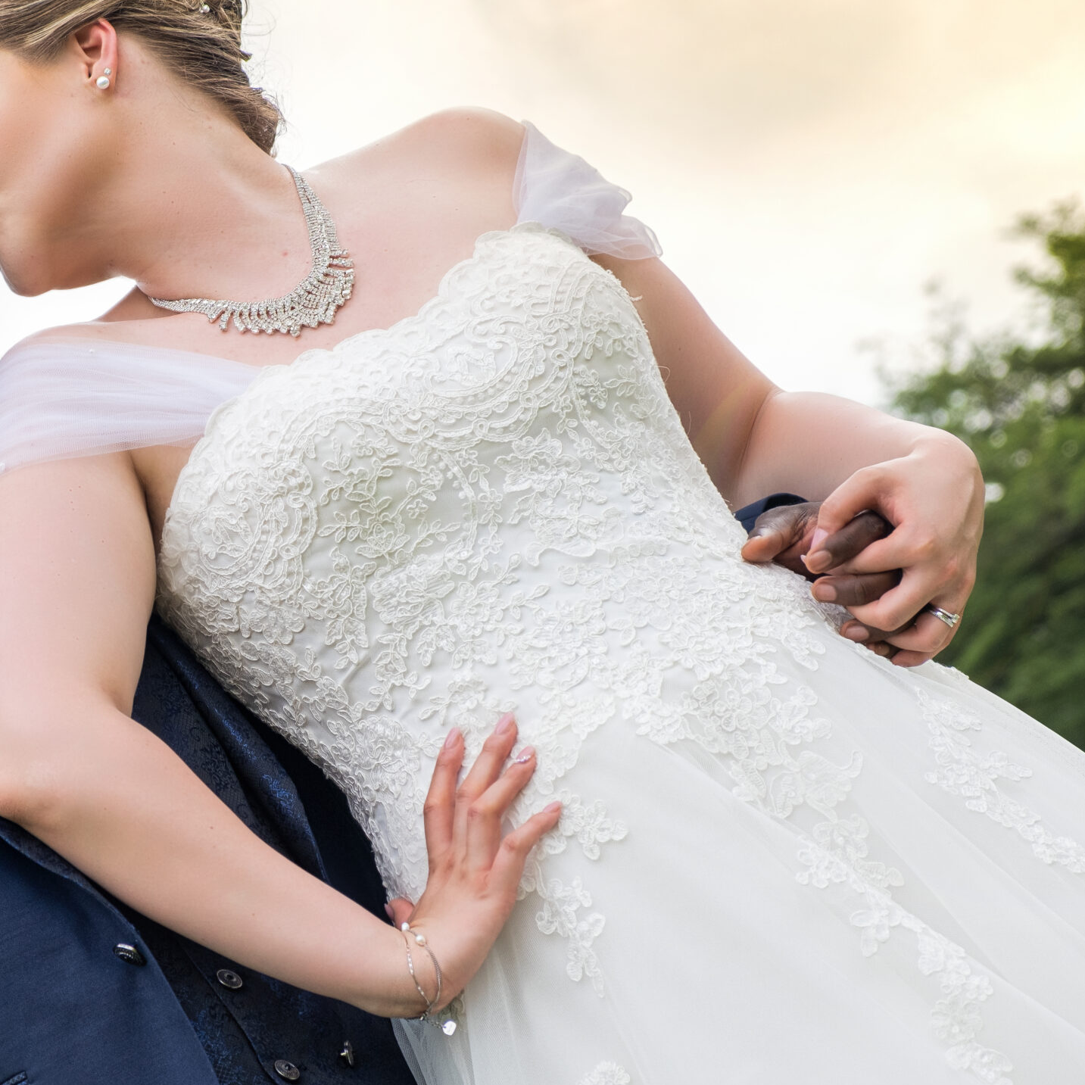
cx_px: 200
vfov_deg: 13.8
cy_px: 482
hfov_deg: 13.8
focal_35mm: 126
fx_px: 4468
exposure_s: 1/1000
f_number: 4
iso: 320
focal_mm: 55
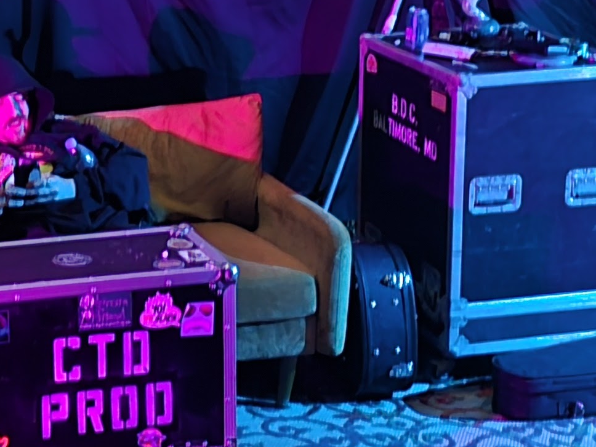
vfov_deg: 15.5
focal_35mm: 95
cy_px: 91
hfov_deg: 19.8
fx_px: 1636
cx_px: -54
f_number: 1.7
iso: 3200
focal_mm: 6.3
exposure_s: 1/13.4
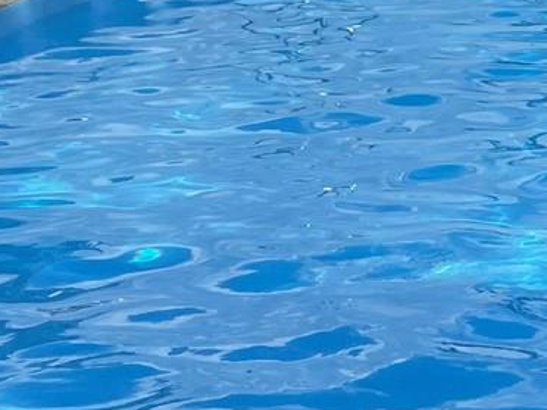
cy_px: -184
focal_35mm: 143
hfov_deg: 13.7
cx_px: 465
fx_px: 2260
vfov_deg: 10.1
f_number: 1.6
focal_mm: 4.2
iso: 32
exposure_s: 1/4132
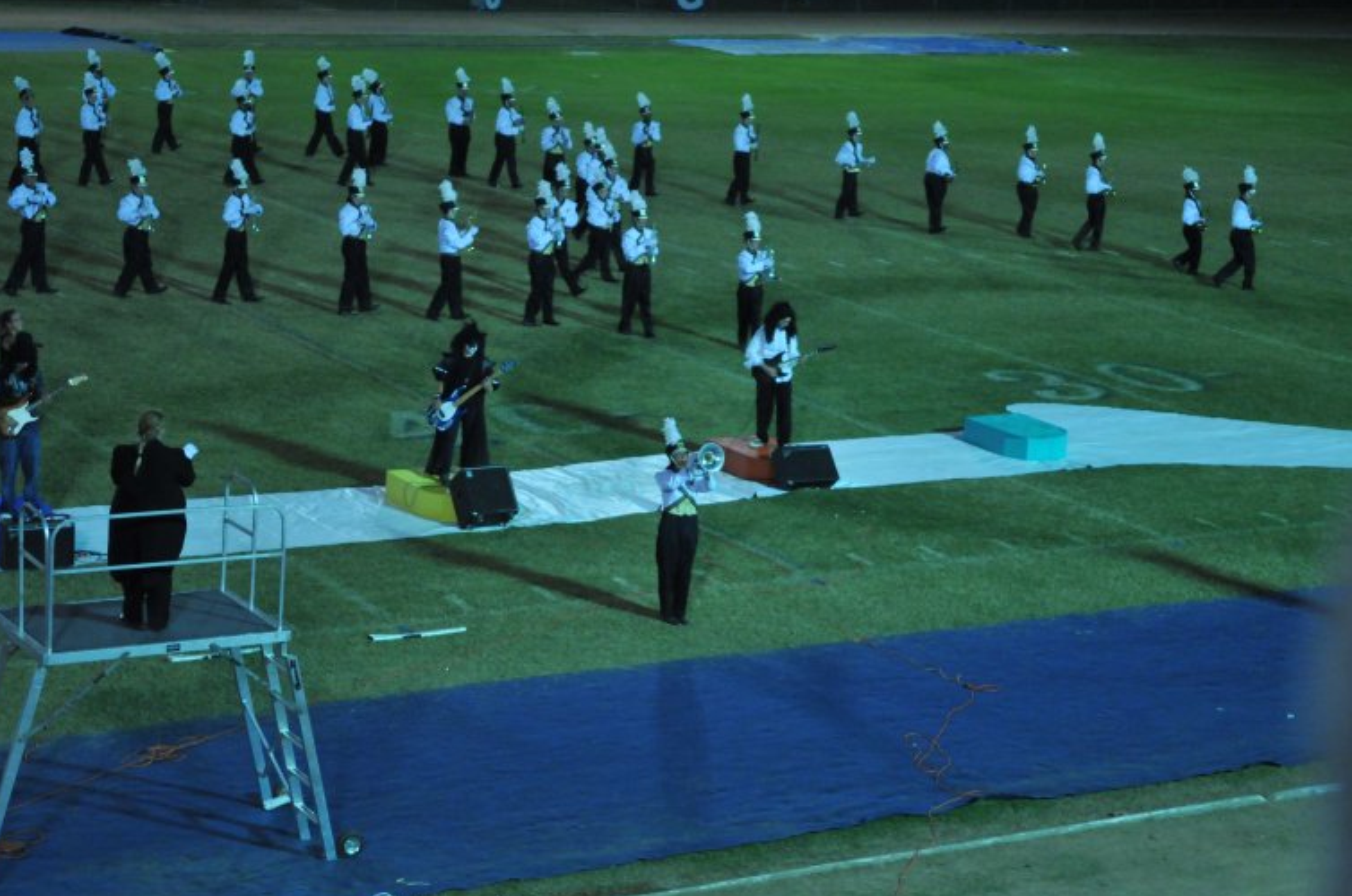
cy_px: 465
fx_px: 3282
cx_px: 696
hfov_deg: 23.3
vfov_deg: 15.6
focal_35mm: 88
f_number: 2.8
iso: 1600
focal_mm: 55
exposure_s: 1/250
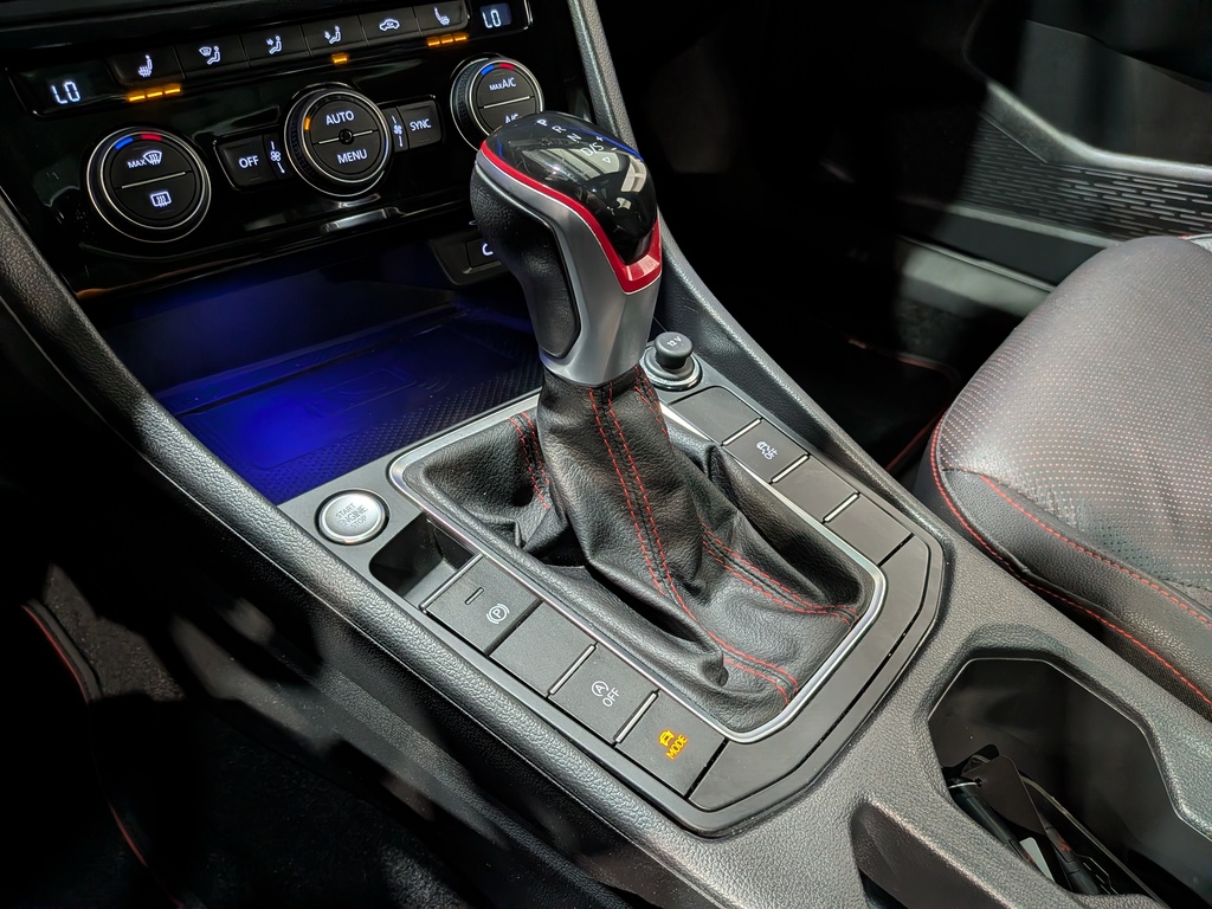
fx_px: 840
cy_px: 454
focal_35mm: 24
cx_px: 606
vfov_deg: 56.8
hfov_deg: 71.6
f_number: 1.7
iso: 157
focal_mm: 4.53
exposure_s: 1/120
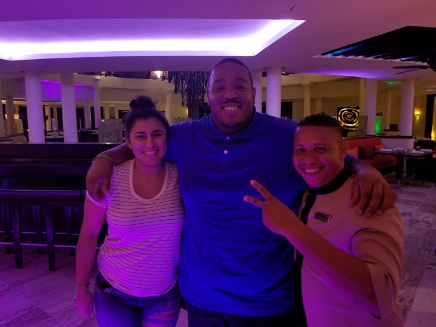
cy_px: 164
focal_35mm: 26
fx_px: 327
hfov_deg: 67.3
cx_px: 218
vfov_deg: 53.1
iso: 250
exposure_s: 1/10
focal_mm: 4.25
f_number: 1.7
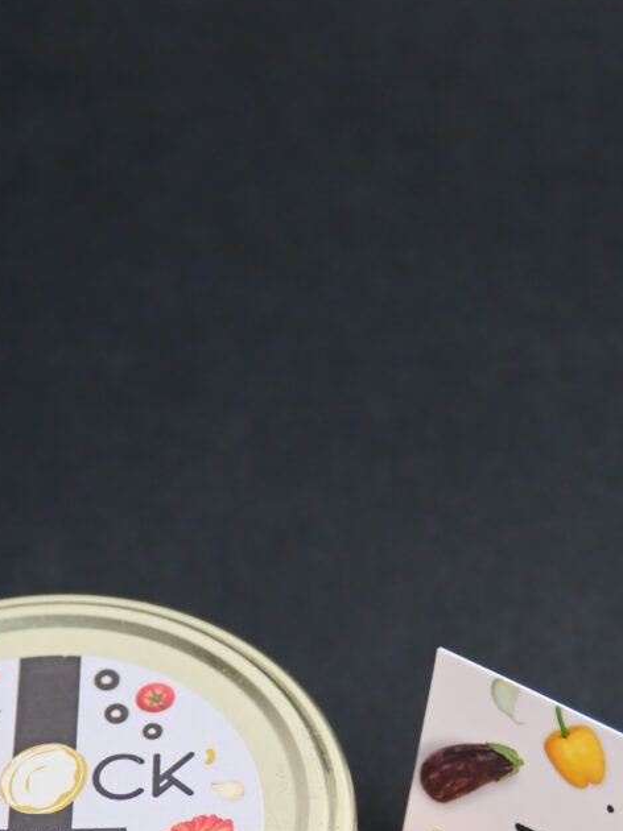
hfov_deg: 7.8
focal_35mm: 190
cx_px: 308
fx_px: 4562
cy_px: 751
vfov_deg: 10.4
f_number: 4
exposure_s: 1/105
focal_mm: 72.1
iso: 1600
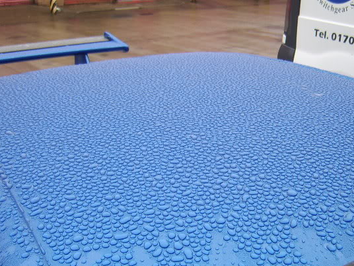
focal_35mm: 37
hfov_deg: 50.1
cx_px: 195
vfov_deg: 38.6
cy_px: 143
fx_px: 378
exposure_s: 1/65
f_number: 2.7
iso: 71
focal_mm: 8.13
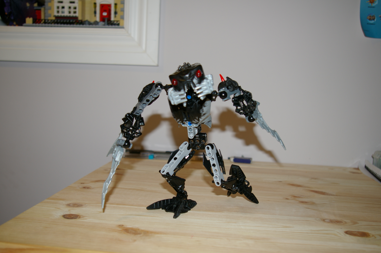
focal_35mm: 39
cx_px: 190
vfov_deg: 34.1
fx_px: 412
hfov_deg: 49.6
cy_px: 126
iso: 200
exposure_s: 1/45
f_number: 4
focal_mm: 26
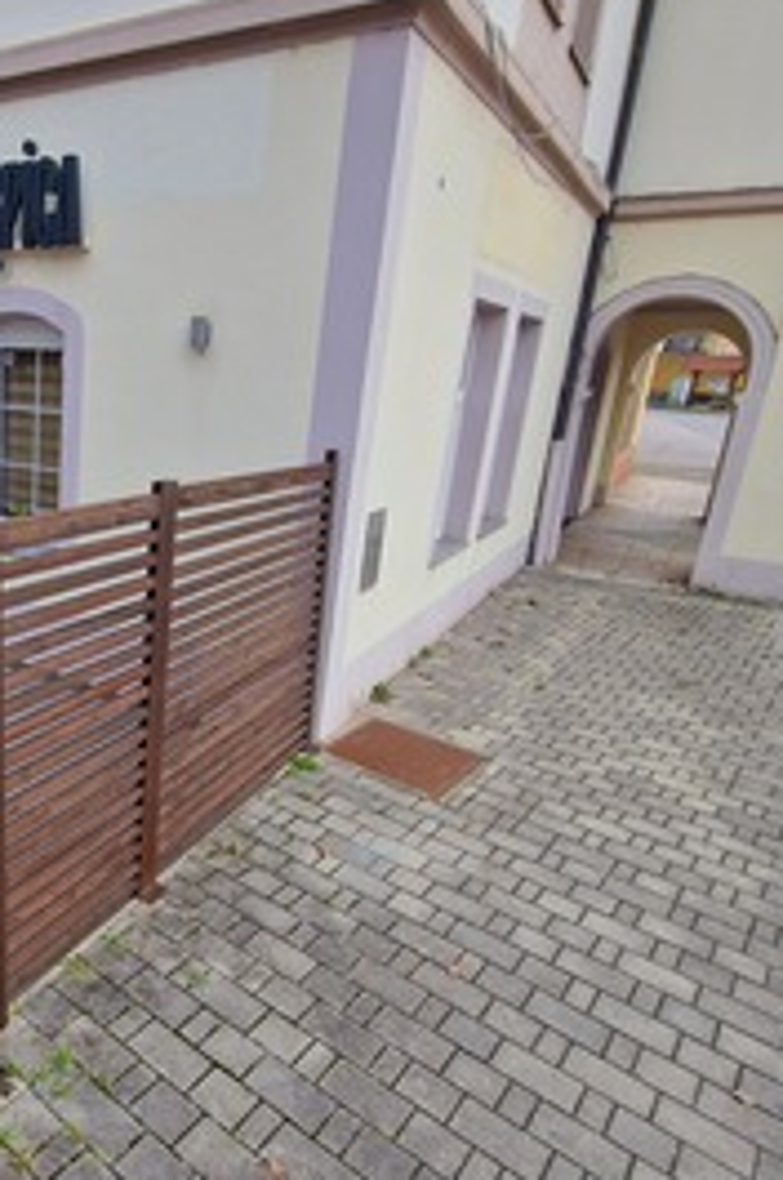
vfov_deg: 76.1
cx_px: 76
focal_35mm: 23
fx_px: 752
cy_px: 614
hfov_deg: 49.0
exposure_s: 1/684
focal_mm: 2.2
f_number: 2.2
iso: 50
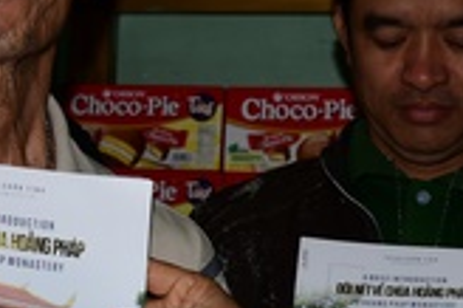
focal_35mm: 119
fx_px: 1529
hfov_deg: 17.1
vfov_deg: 11.5
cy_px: 144
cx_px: 342
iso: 400
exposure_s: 1/80
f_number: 5.6
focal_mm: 30
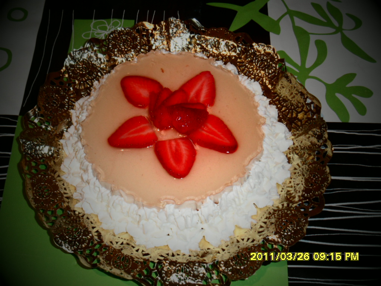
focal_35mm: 50
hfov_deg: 38.2
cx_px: 190
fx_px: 550
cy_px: 143
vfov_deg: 29.1
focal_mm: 8.2
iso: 200
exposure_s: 1/45
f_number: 3.8
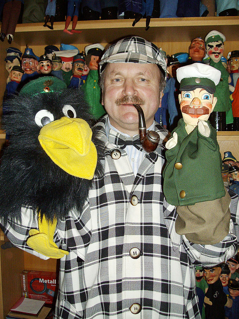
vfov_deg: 51.4
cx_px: 120
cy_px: 160
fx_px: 331
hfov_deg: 39.6
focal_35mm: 36
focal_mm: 6
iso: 160
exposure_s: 1/50
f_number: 2.7
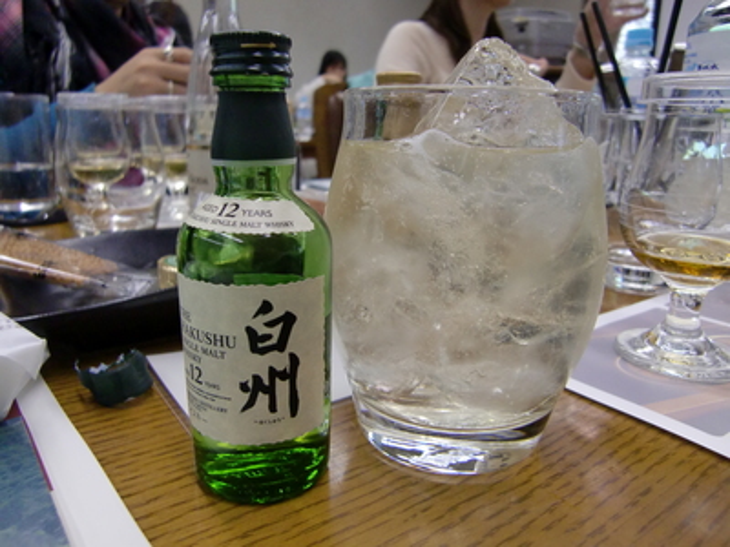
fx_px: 590
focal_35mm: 28
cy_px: 274
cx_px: 365
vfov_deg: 49.7
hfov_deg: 63.4
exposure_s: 1/60
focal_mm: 4.9
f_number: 2.6
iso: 320
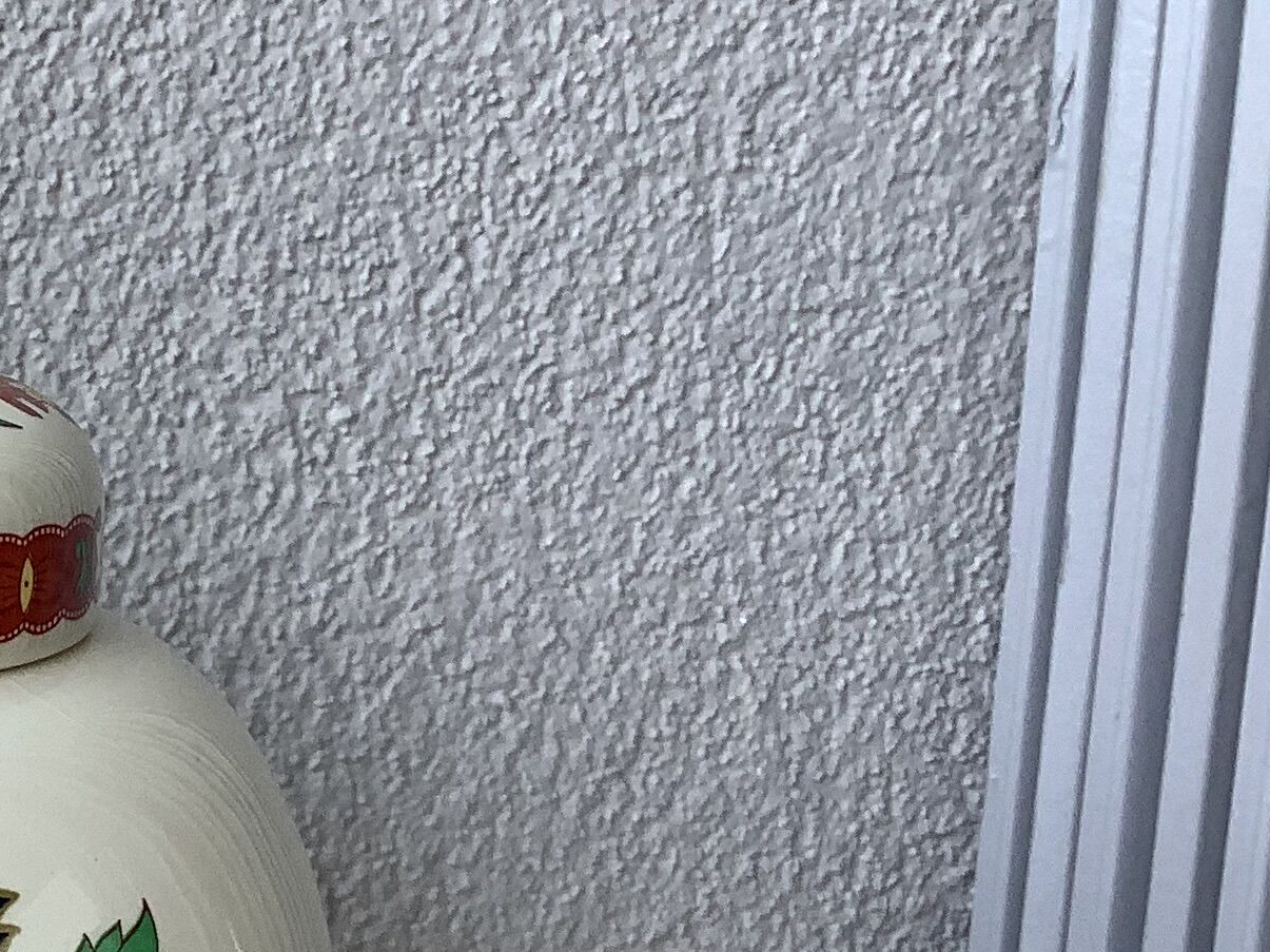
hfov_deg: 22.0
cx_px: -142
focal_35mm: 84
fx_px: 3081
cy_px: 1155
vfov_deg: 16.8
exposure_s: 1/120
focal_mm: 3.3
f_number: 2.4
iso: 40
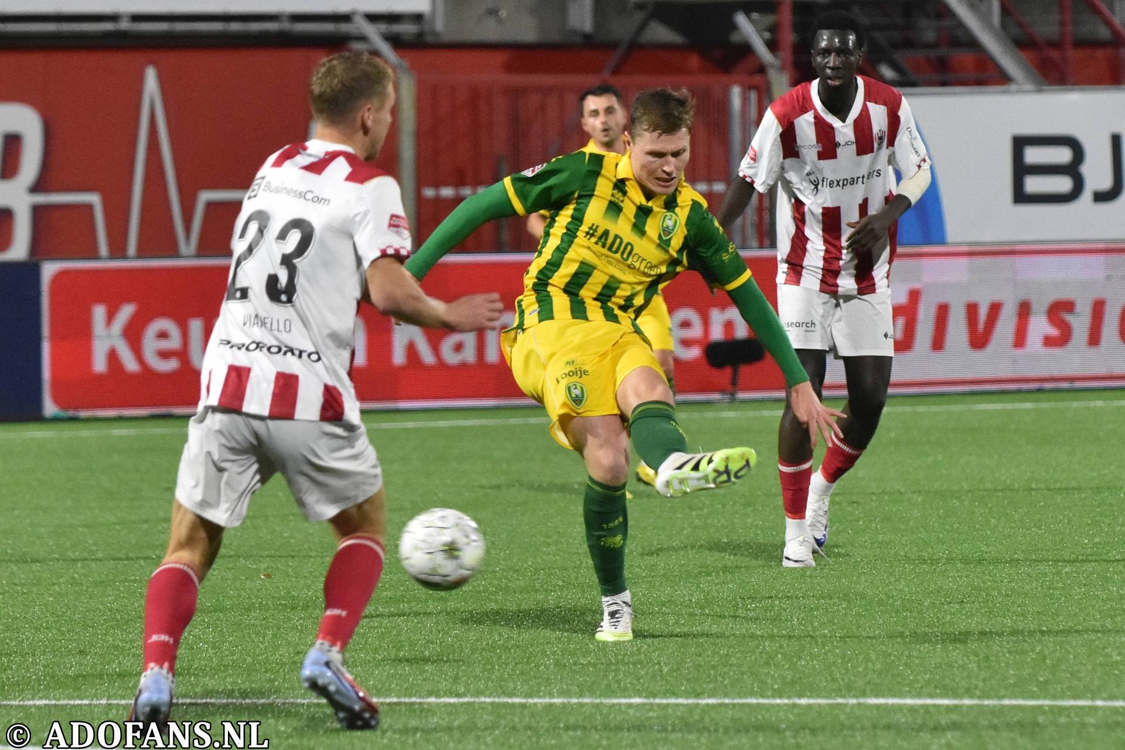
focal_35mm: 202
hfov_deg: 10.2
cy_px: 375
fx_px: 6328
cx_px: 562
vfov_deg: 6.8
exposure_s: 1/640
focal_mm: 135
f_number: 2.8
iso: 2000
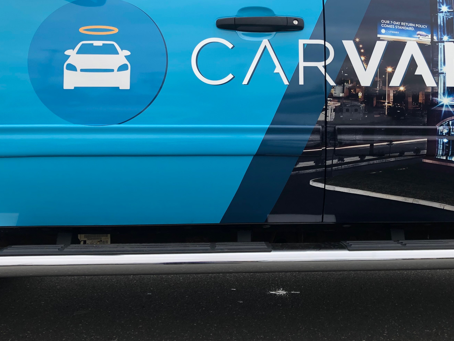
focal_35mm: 43
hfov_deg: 43.7
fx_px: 564
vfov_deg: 33.3
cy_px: 113
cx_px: 264
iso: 20
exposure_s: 1/410
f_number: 1.8
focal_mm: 3.99
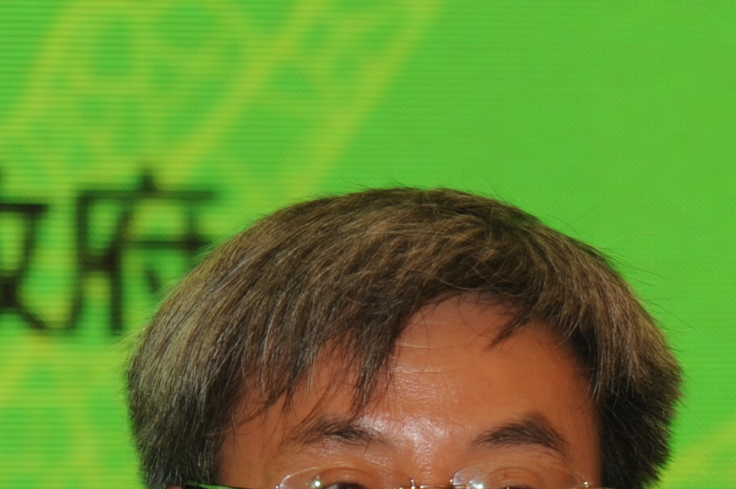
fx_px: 13238
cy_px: 654
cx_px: 321
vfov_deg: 2.1
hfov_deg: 3.2
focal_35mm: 648
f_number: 3.5
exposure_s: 1/60
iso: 250
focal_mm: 165
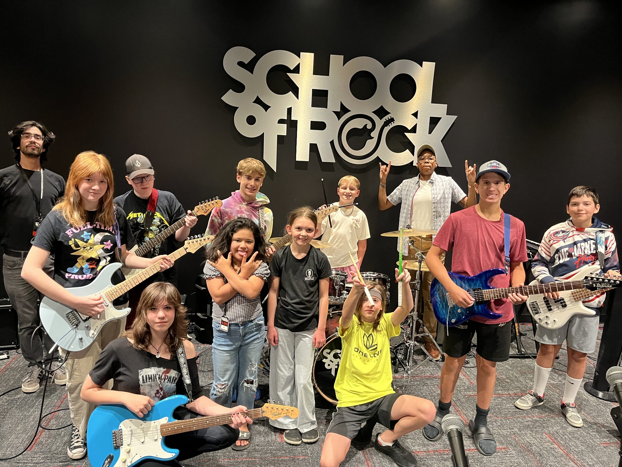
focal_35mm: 26
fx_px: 467
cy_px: 234
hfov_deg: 67.3
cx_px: 311
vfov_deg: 53.1
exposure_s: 1/60
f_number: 1.6
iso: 500
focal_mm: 5.1
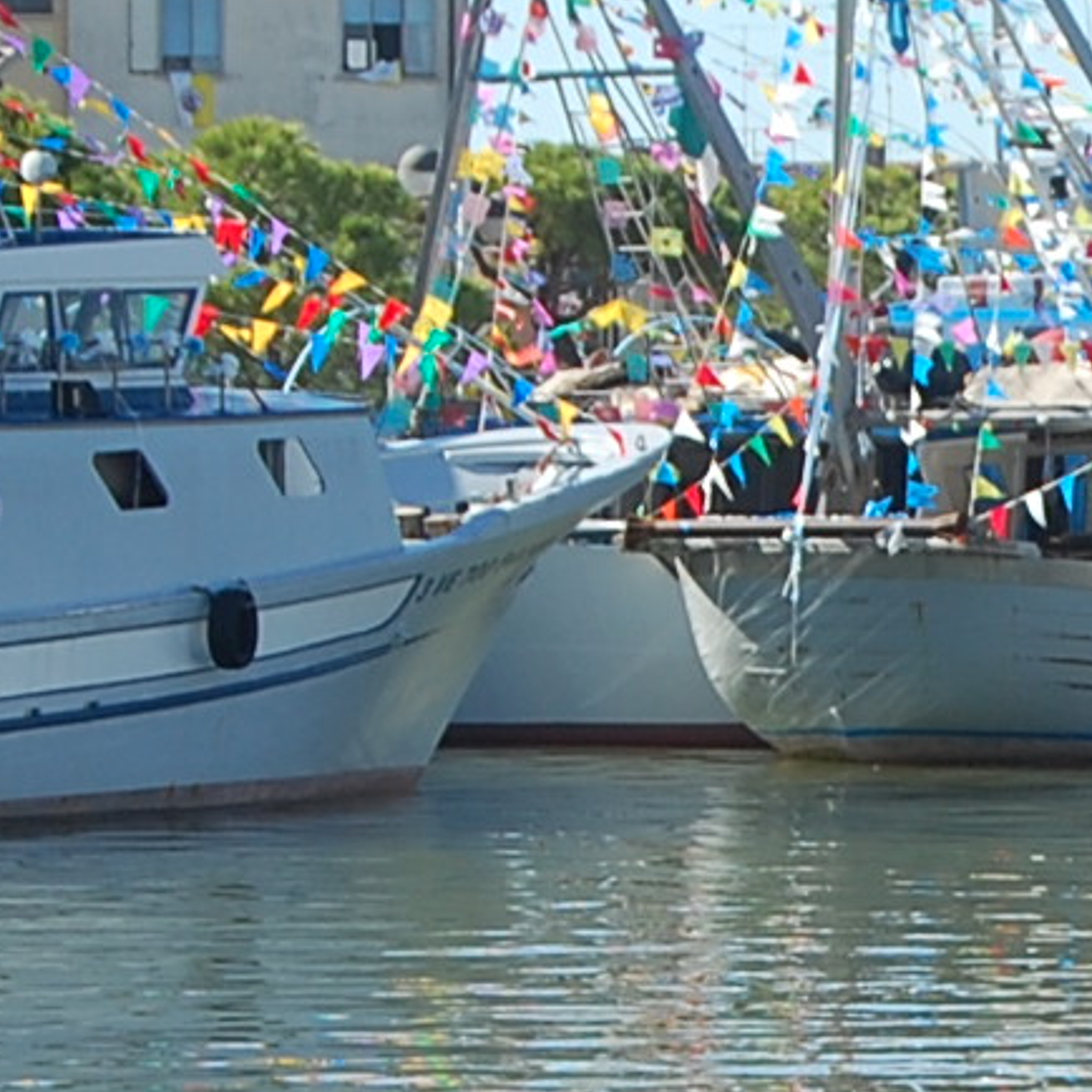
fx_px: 9922
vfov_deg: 6.3
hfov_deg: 6.3
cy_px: 969
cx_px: 1291
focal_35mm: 278
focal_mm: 42
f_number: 10
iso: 200
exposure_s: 1/250
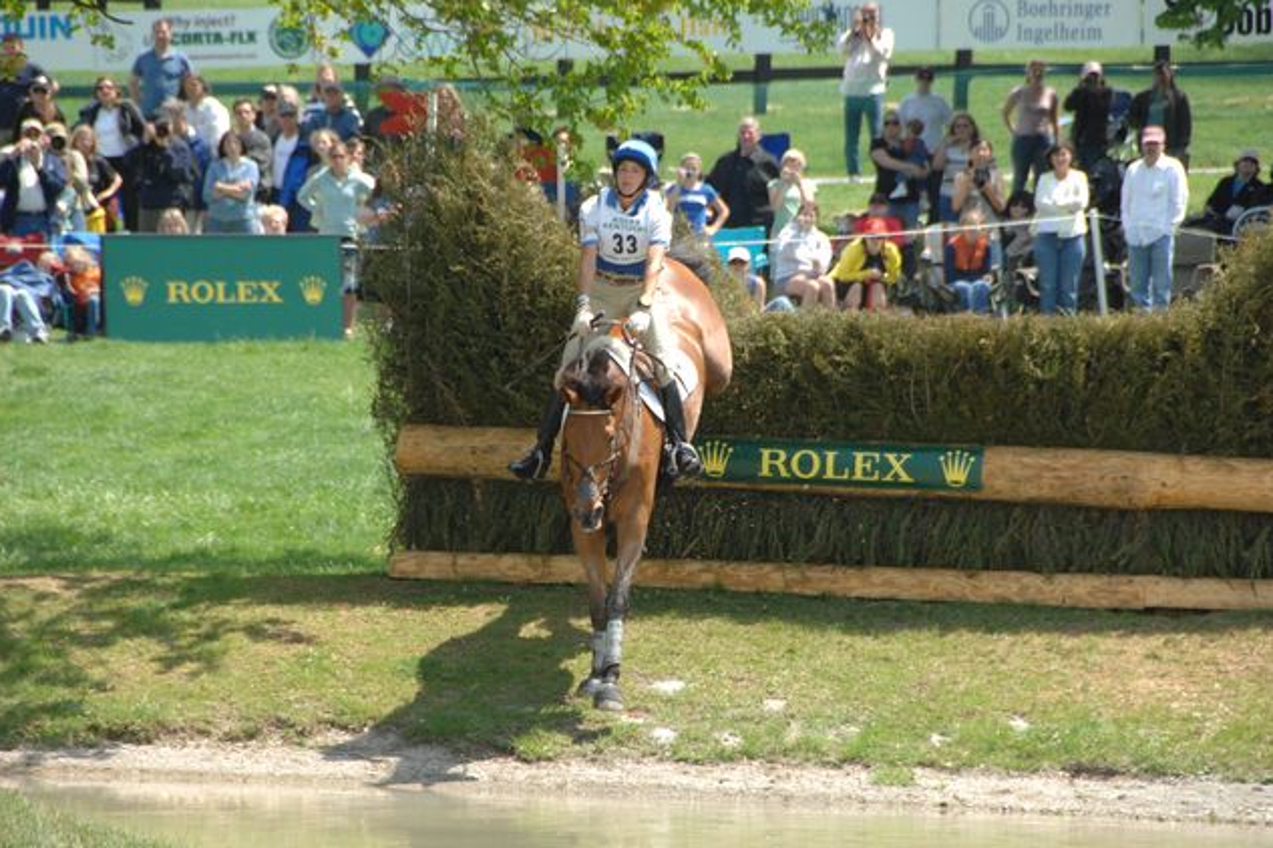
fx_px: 10714
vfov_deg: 4.5
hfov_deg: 6.8
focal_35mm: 303
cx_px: 638
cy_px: 423
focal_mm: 200
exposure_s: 1/500
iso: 500
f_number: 6.7
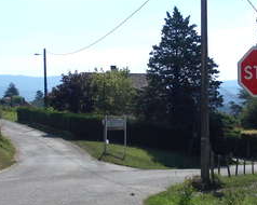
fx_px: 524
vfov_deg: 22.0
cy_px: 149
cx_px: 162
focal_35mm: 69
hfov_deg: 27.4
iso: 80
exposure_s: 1/640
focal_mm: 4
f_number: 5.4
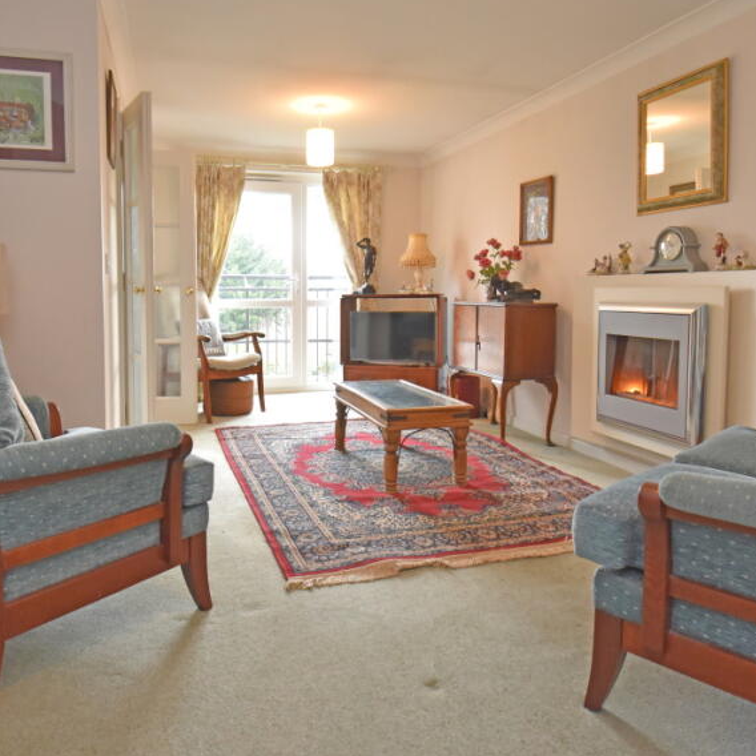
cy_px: 309
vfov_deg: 66.7
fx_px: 568
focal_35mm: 23
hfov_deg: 66.9
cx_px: 318
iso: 1250
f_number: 4
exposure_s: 1/125
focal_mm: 10
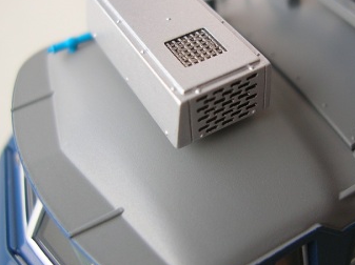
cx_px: 243
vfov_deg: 27.9
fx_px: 533
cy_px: 105
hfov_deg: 36.4
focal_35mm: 52
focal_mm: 5.8
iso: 50
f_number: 2.8
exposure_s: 1/18.8
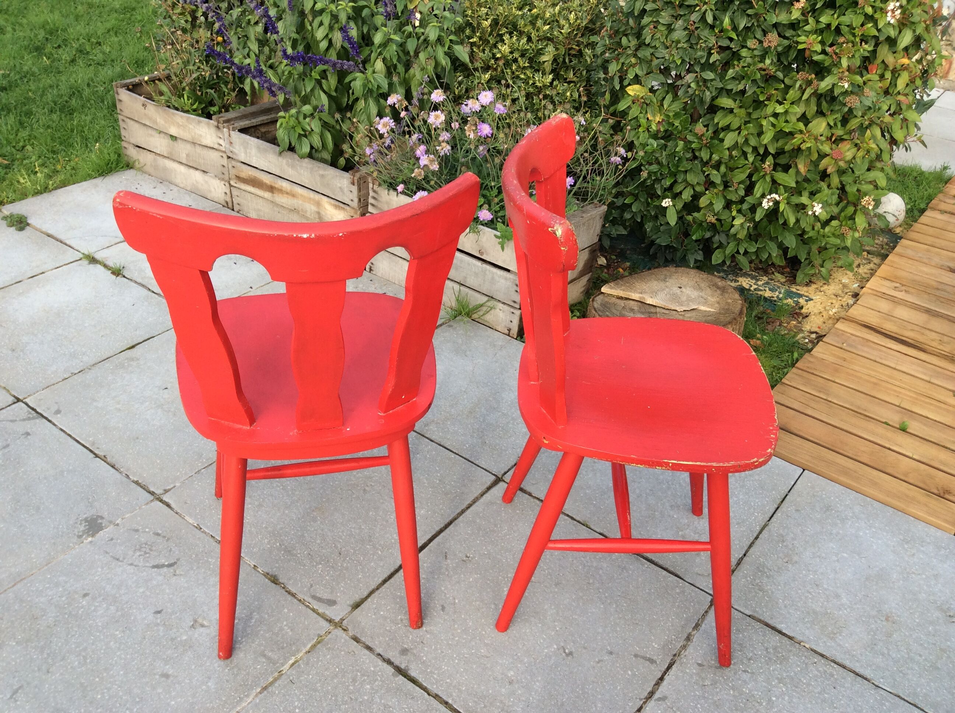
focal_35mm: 32
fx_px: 882
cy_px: 356
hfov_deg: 56.9
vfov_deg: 44.1
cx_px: 478
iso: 32
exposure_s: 1/325
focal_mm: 3.3
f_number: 2.4
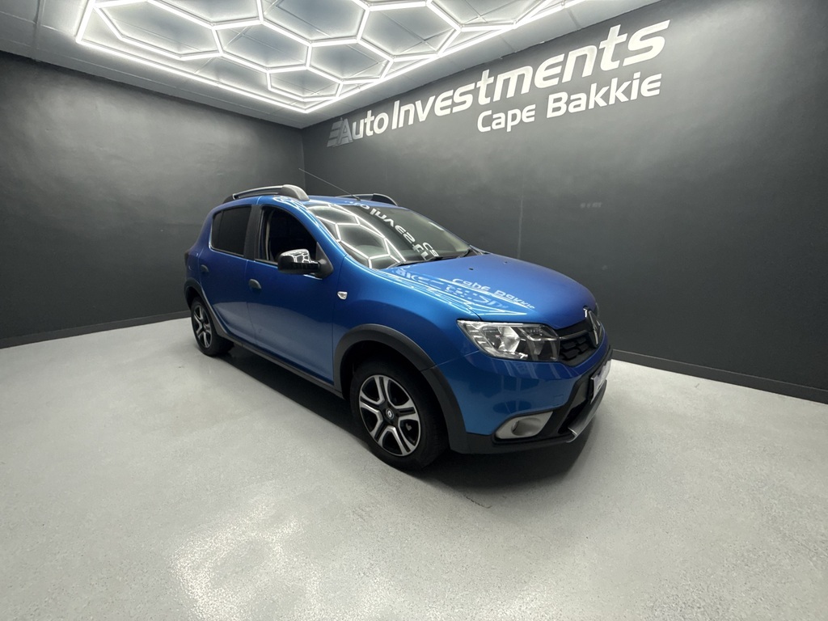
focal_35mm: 14
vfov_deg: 85.7
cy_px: 310
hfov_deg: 102.1
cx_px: 414
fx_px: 335
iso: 250
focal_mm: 2.22
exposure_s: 1/100
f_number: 2.2
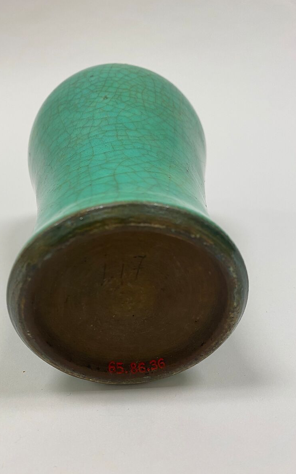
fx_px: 361
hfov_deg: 44.4
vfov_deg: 66.5
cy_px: 239
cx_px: 125
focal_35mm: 28
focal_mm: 4.25
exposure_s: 1/60
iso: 125
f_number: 1.8
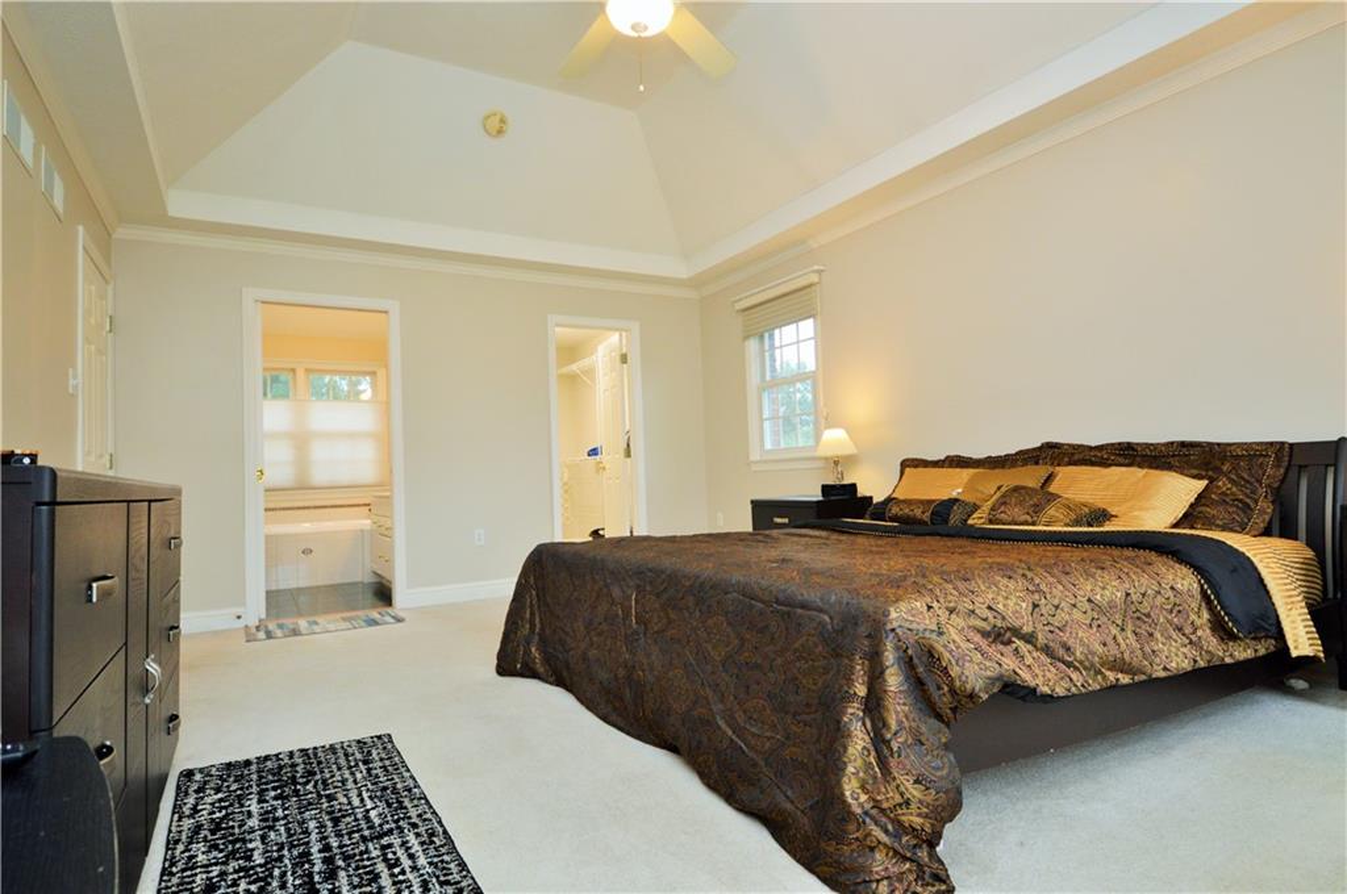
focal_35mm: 18
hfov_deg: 90.1
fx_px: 673
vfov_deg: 67.2
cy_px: 447
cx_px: 674
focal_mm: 12
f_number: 4.5
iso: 560
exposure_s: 1/60
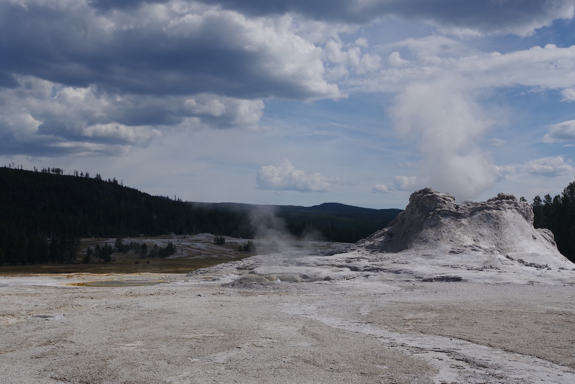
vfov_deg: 29.2
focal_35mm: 46
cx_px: 288
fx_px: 735
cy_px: 192
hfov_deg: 42.7
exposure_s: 1/250
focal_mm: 30.63
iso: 200
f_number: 10
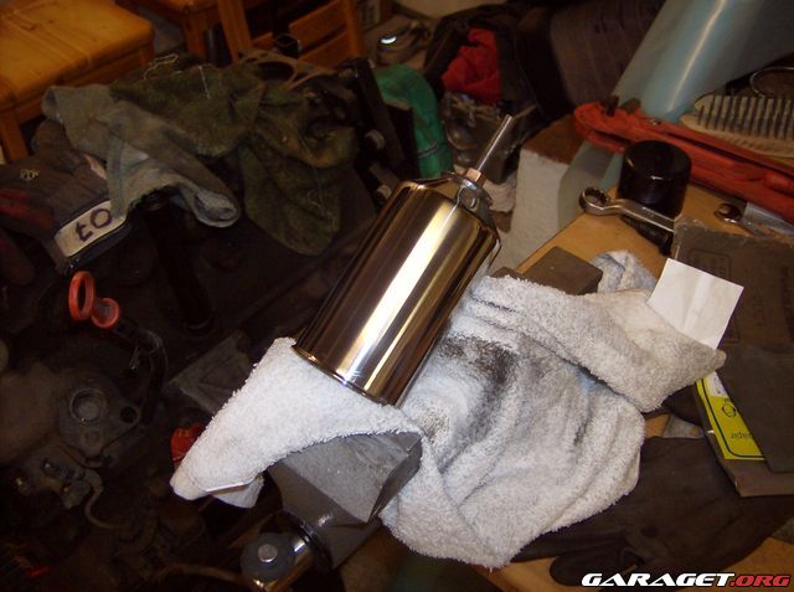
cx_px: 397
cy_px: 296
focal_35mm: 36
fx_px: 824
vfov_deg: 39.5
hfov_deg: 51.5
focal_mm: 6
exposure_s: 1/60
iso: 200
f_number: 2.8
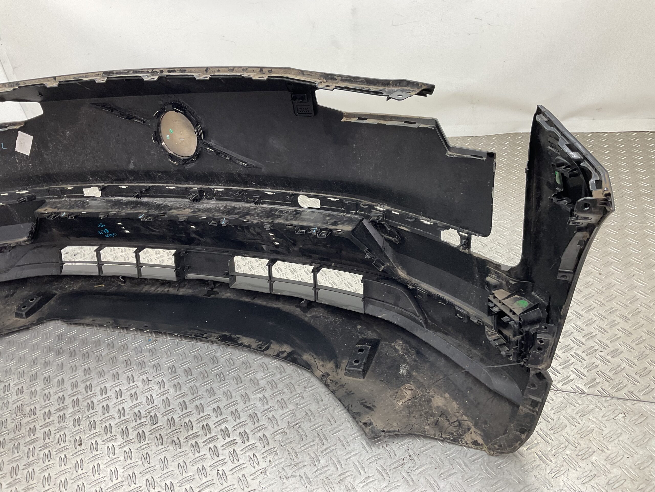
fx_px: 549
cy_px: 246
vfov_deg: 48.2
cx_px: 328
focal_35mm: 29
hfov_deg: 61.7
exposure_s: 1/100
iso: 50
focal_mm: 3
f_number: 1.8
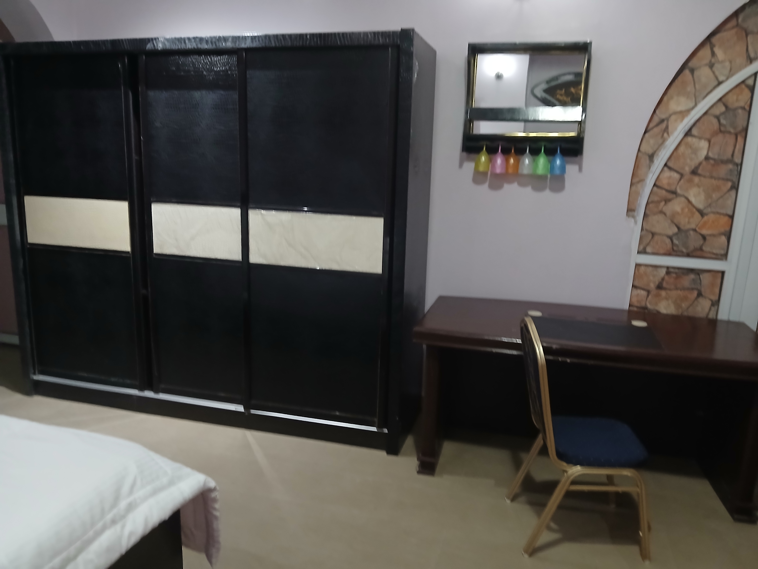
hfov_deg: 67.3
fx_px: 569
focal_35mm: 26
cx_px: 379
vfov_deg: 53.1
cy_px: 284
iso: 500
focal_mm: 3.98
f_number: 1.8
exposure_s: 1/25
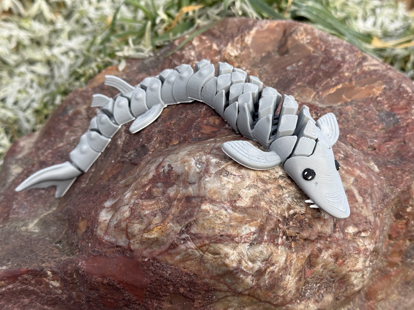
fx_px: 574
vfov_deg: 30.3
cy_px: 155
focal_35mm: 48
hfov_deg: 39.7
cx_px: 207
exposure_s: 1/875
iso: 64
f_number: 1.78
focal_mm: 6.76
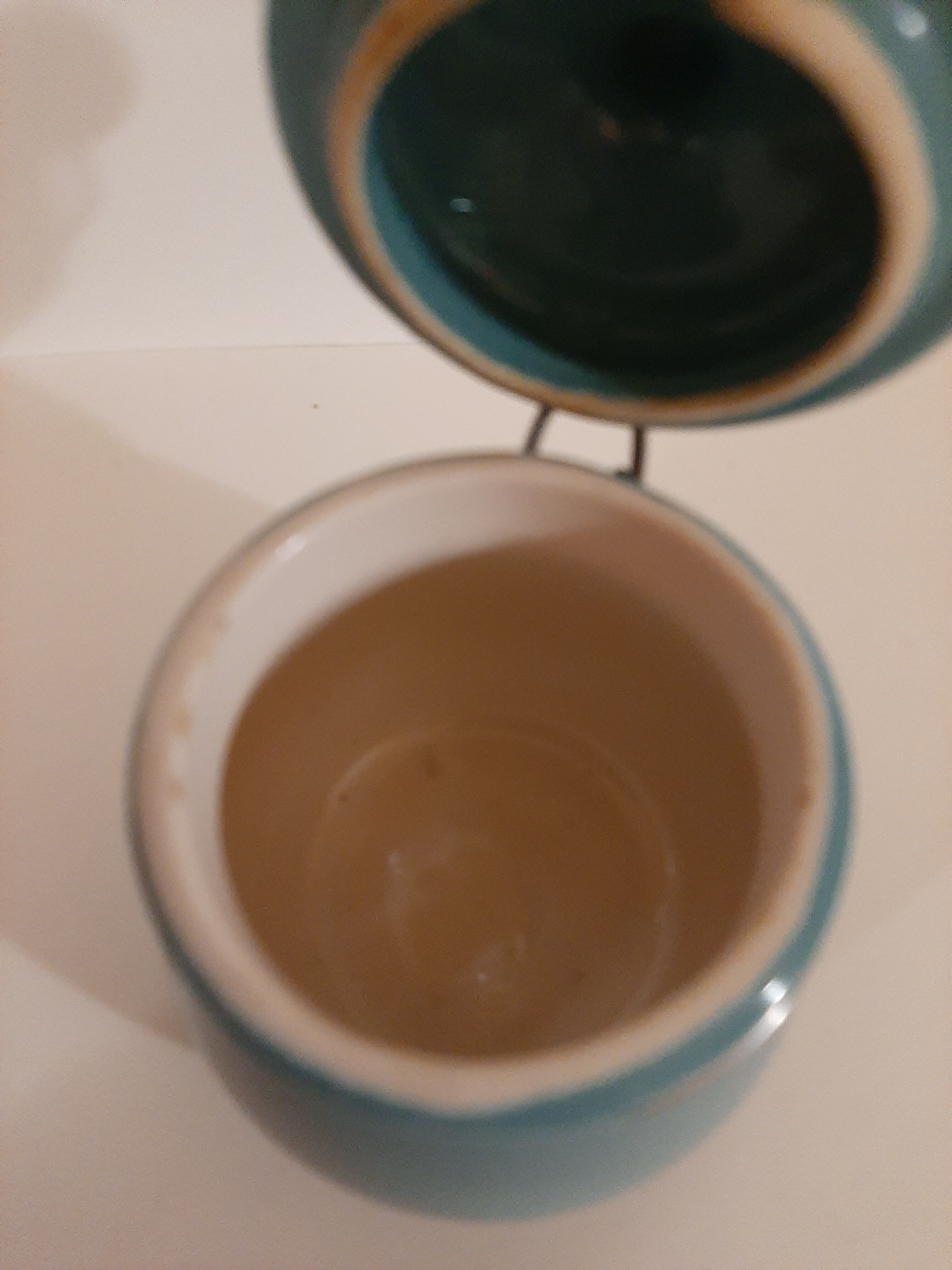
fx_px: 953
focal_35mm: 26
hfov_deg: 53.1
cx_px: 476
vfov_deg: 67.3
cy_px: 635
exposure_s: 1/20
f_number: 1.7
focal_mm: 3.93
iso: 400
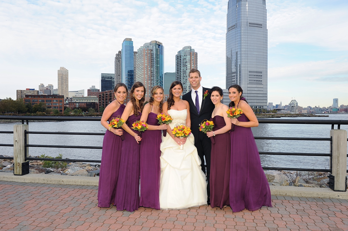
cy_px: 116
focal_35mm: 31
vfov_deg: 42.3
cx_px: 174
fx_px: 299
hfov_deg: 60.3
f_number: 7.1
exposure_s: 1/200
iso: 200
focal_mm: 31
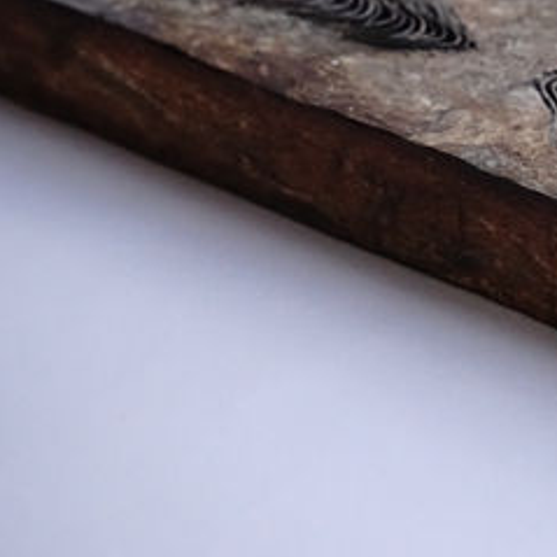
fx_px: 2367
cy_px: 165
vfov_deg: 13.4
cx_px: 564
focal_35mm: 130
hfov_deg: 13.2
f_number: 5.6
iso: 6400
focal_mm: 61
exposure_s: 1/2500
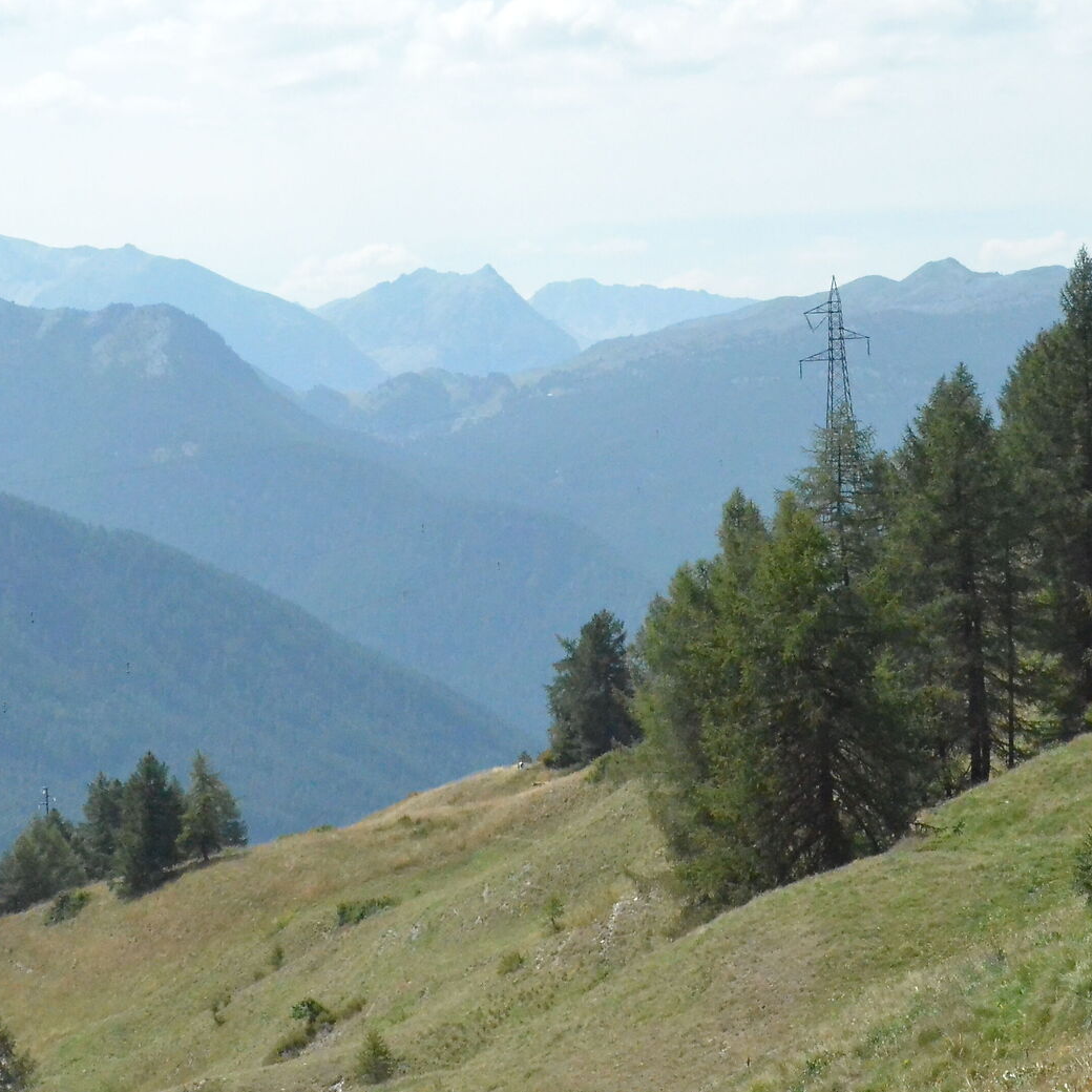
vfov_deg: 18.4
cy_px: 321
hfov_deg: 18.5
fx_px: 3355
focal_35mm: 94
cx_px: 580
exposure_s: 1/8000
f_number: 11
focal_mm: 32
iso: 6400
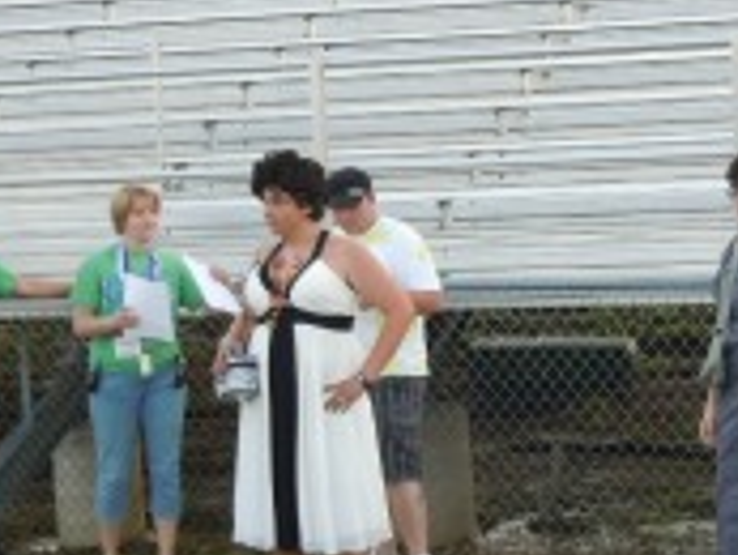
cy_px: 386
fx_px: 1941
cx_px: 499
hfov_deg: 21.4
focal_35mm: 91
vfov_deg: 16.2
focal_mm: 8.1
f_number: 4.6
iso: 320
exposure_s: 1/60
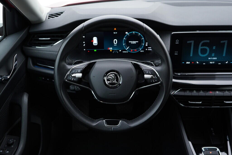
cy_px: 78
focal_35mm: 36
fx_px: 232
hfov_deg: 53.1
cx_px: 116
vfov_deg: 36.9
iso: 200
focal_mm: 24
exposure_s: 1/40
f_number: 2.8
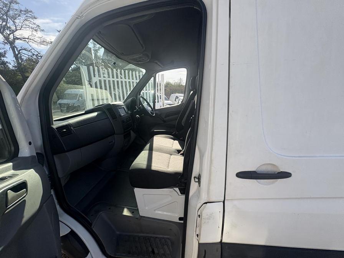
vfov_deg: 85.7
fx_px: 139
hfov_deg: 102.1
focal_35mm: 14
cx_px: 172
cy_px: 129
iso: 40
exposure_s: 1/812
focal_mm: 2.22
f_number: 2.2
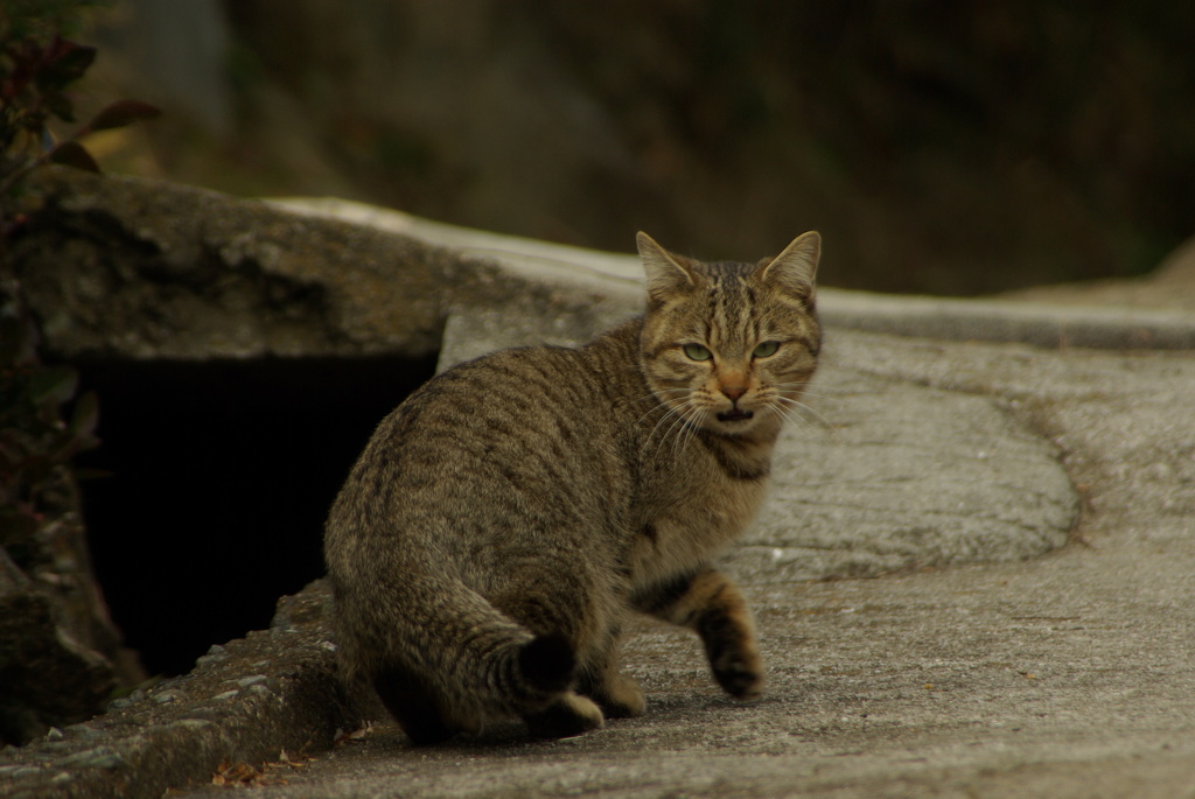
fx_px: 14952
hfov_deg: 4.6
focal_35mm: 450
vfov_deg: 3.1
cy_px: 400
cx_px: 598
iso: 200
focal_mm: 300
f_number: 6.3
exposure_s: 1/200
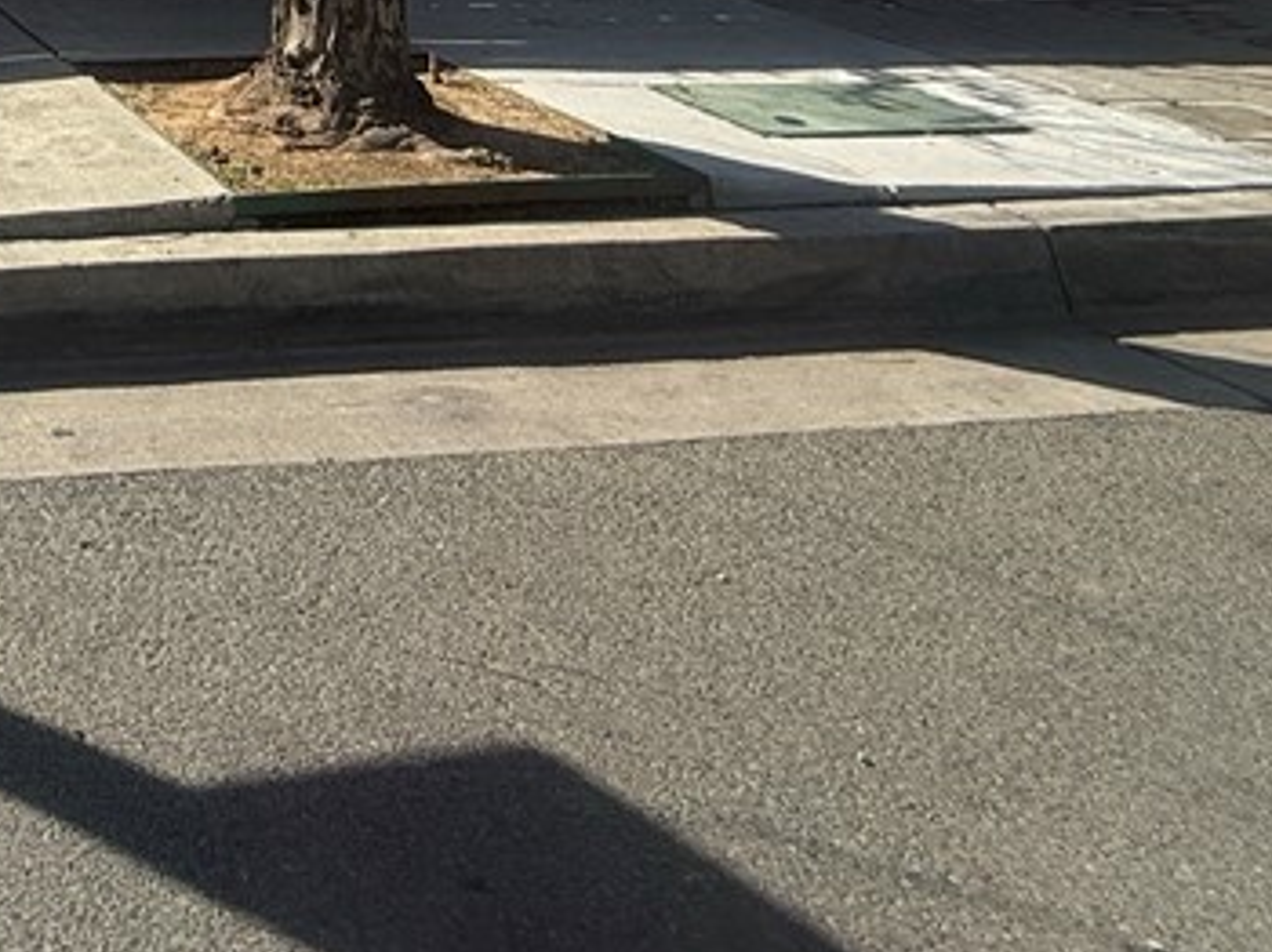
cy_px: -432
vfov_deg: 26.6
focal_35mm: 41
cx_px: -287
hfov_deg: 35.2
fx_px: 1506
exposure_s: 1/1534
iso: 50
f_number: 2.2
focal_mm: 2.22
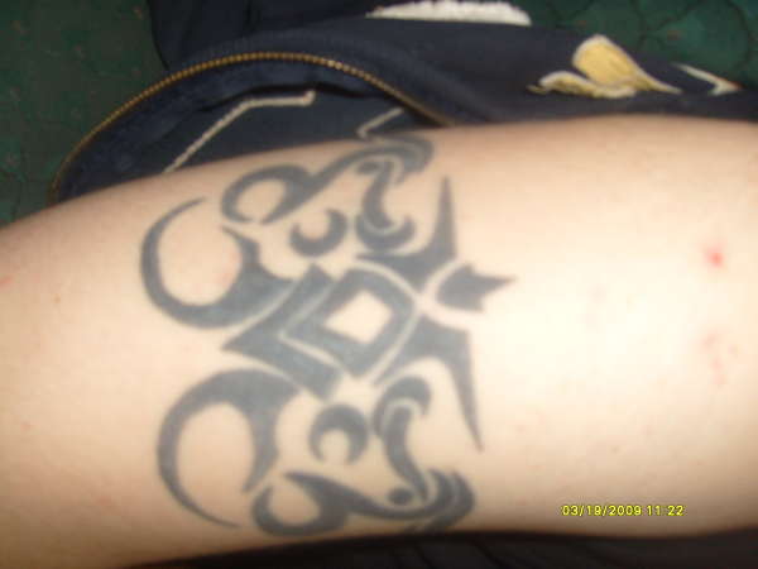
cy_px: 284
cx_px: 379
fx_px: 766
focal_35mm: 35
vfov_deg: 40.7
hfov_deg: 52.6
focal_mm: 5.8
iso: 100
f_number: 2.8
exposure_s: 1/45
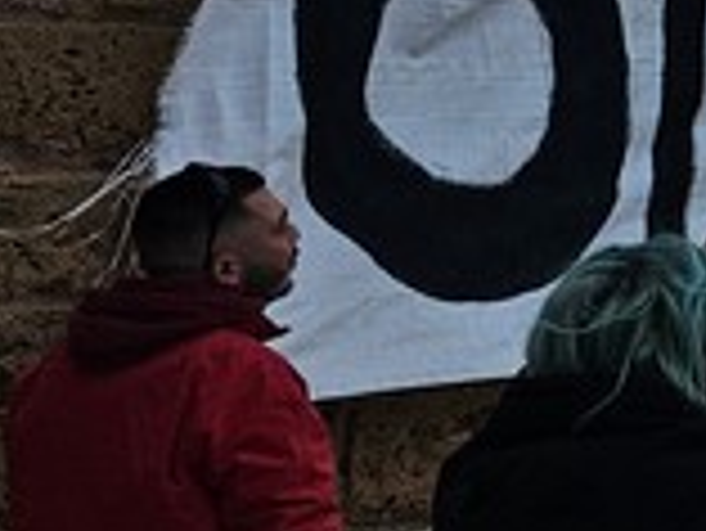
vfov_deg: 11.0
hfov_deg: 11.6
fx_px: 2694
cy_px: -155
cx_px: 1803
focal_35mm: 132
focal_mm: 6.3
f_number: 1.7
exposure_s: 1/180
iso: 100
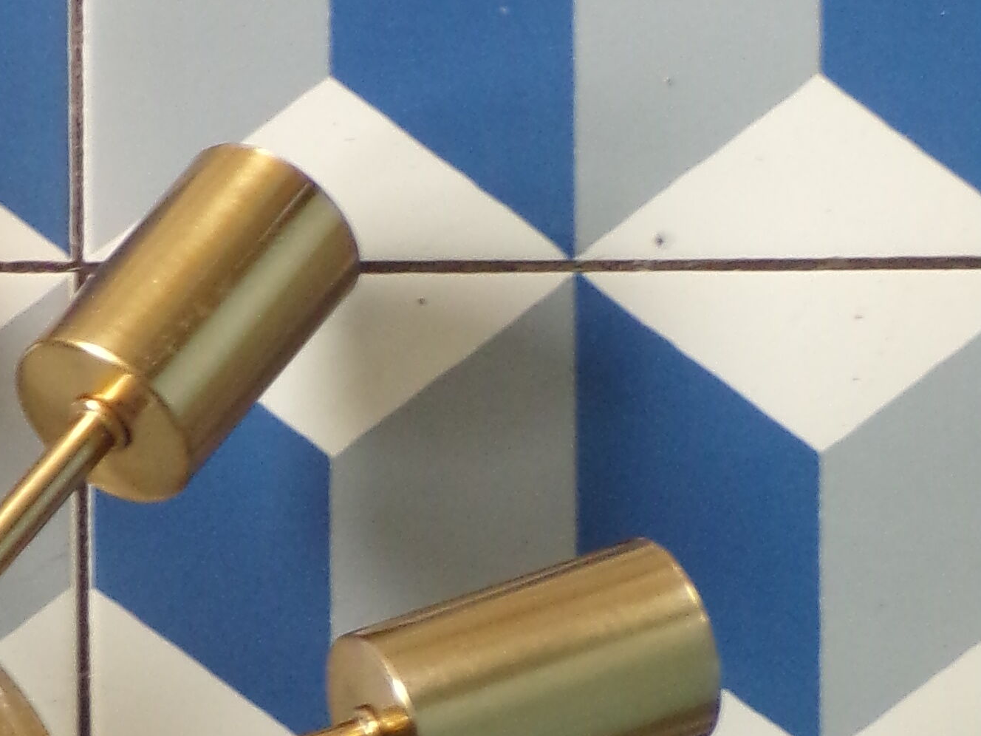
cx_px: -290
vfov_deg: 8.6
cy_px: 939
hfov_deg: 11.3
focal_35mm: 170
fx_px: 4818
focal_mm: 8.7
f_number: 3.5
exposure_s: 1/17
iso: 212
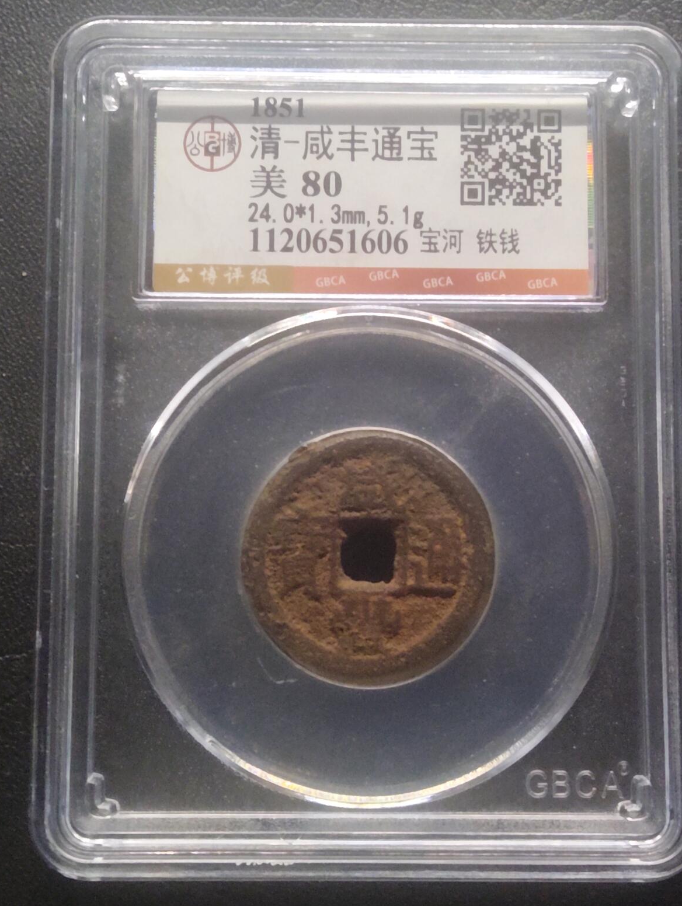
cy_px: 447
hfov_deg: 25.3
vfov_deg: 33.2
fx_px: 1520
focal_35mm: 58
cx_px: 369
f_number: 2.2
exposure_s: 1/50
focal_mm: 3.42
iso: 640
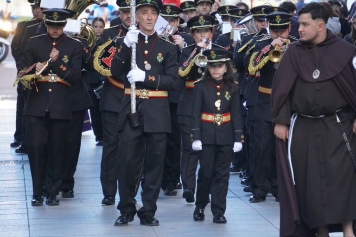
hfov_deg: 6.5
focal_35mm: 315
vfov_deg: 4.4
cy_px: 118
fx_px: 3115
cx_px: 178
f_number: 6.3
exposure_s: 1/400
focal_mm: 210
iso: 6400
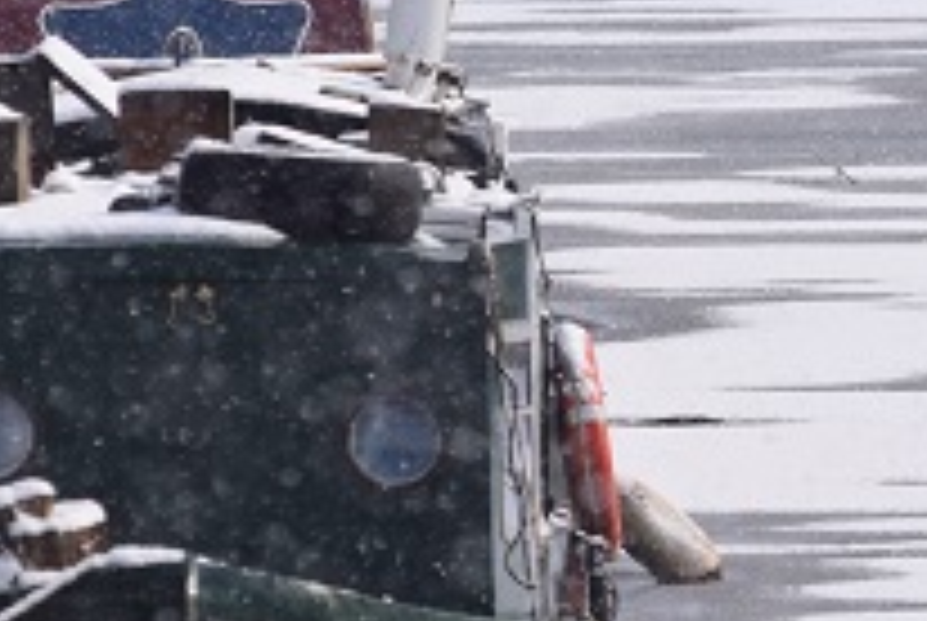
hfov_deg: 1.7
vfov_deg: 1.2
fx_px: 30377
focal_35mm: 1178
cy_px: 315
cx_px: 756
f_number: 11
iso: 220
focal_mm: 270
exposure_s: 1/500
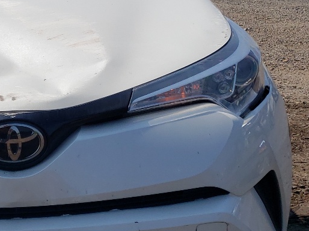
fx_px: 723
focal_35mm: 81
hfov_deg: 23.0
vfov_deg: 18.2
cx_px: -9
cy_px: 145
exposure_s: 1/10000
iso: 50
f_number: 1.5
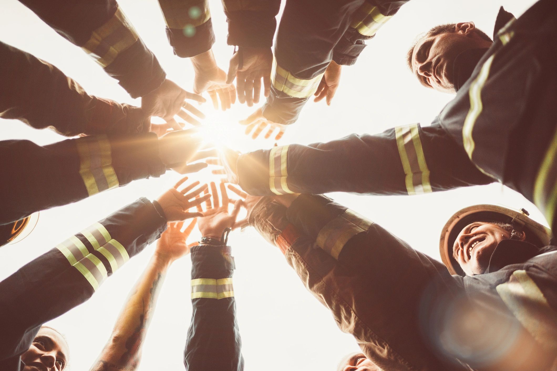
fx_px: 542
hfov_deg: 54.4
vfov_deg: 37.9
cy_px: 186
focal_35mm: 35
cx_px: 278
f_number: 1.4
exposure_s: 1/8000
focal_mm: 35
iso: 100
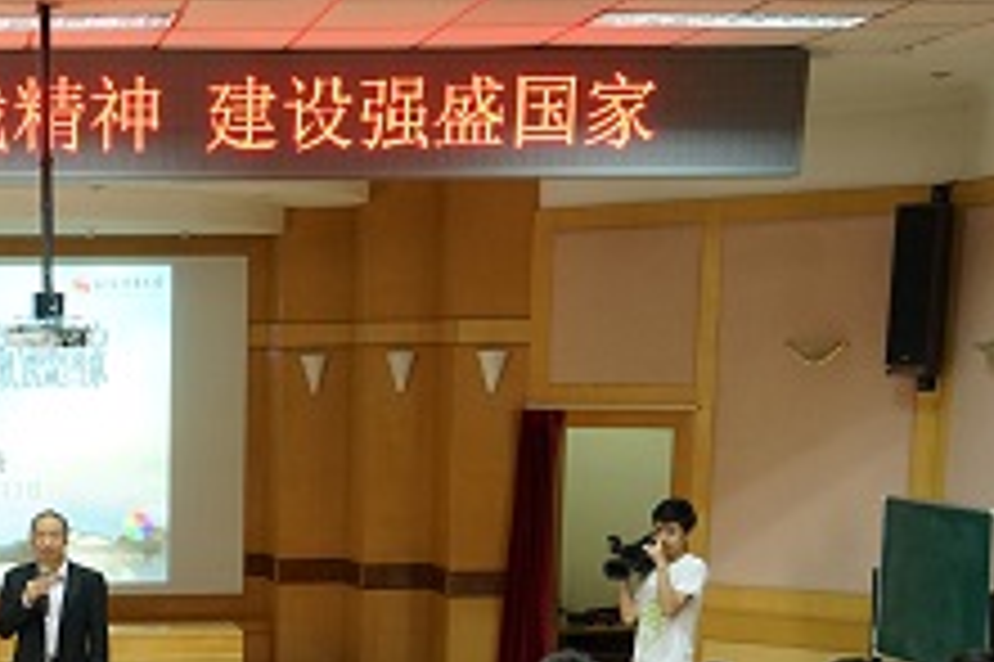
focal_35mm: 68
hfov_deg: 27.9
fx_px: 1876
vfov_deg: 19.3
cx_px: 0
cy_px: 700
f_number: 4
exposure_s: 1/60
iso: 2500
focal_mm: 30
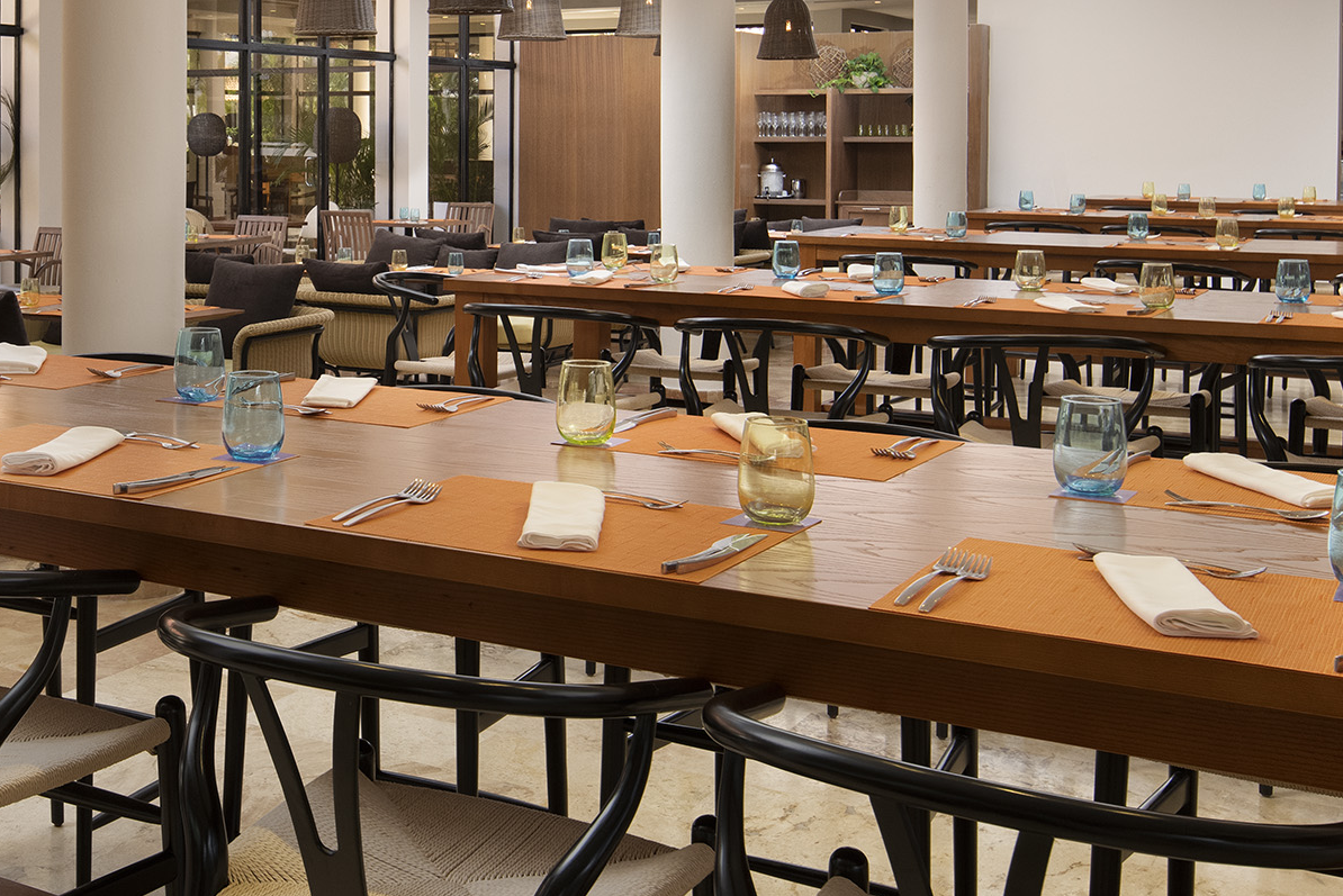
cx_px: 331
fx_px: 1754
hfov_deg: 40.7
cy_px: 279
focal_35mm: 47
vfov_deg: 28.4
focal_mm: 19
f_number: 8
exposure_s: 1/100
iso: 500
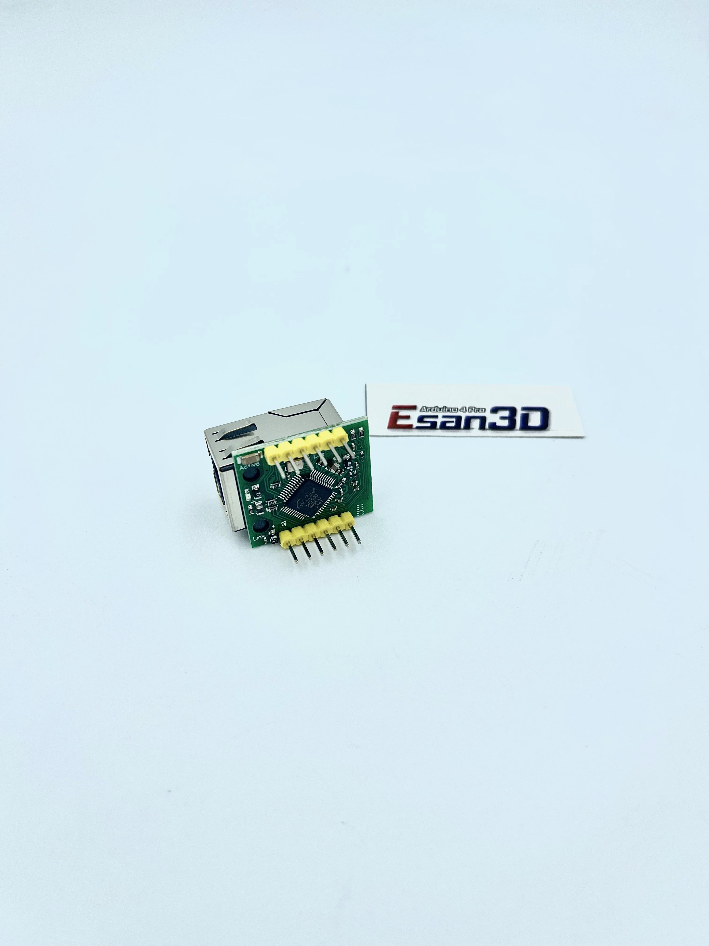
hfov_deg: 53.1
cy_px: 473
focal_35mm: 26
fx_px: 710
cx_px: 354
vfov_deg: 67.3
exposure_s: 1/1739
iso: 32
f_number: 1.6
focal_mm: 5.1
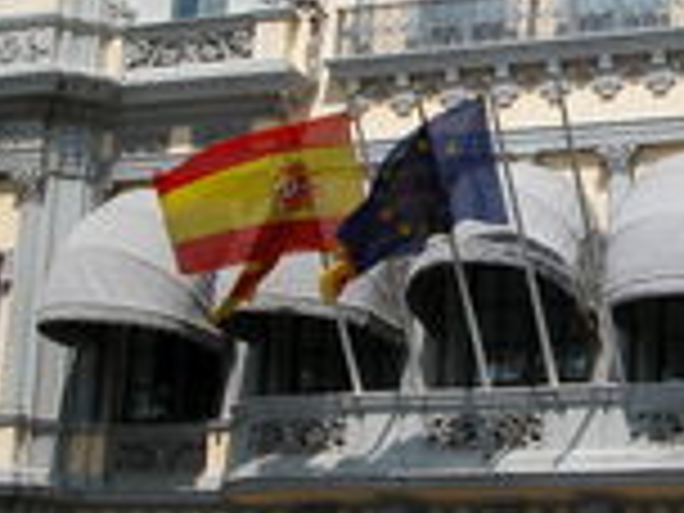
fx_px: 1818
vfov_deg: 16.0
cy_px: 189
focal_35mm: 92
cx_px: 590
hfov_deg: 20.9
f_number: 7.1
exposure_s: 1/466
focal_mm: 8.9
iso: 100
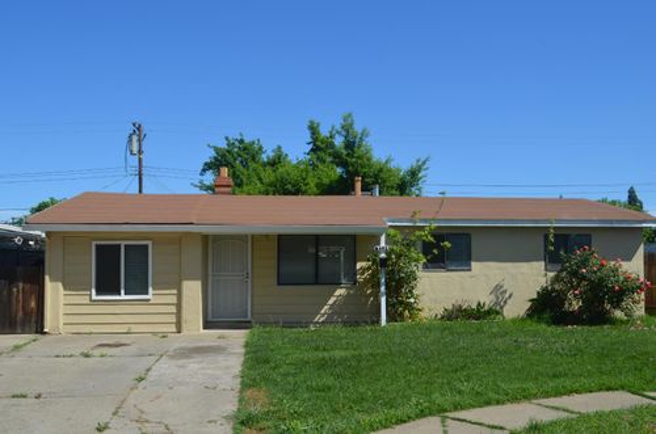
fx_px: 709
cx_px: 328
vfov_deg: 34.1
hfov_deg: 49.6
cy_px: 217
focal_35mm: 39
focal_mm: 26
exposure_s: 1/250
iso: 100
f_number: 8
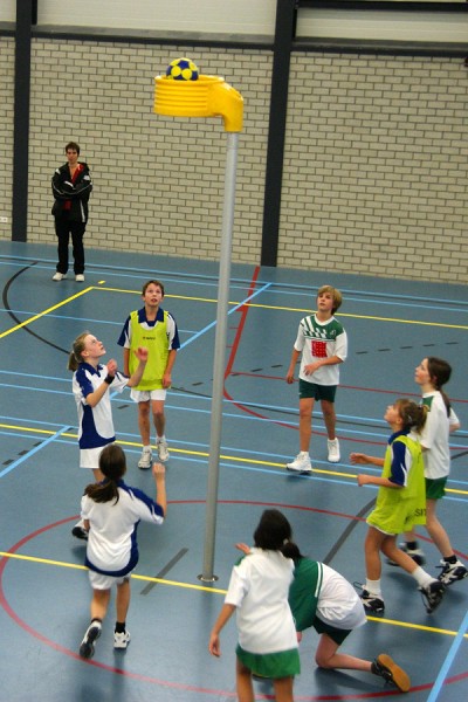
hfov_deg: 25.8
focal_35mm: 52
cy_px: 351
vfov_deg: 37.9
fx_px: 1024
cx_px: 234
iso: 800
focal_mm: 35
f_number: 5
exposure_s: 1/100
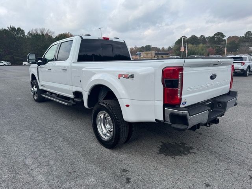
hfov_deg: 71.6
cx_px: 126
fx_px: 175
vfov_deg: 56.8
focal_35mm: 24
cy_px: 94
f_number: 1.78
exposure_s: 1/2959
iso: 80
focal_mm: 6.76
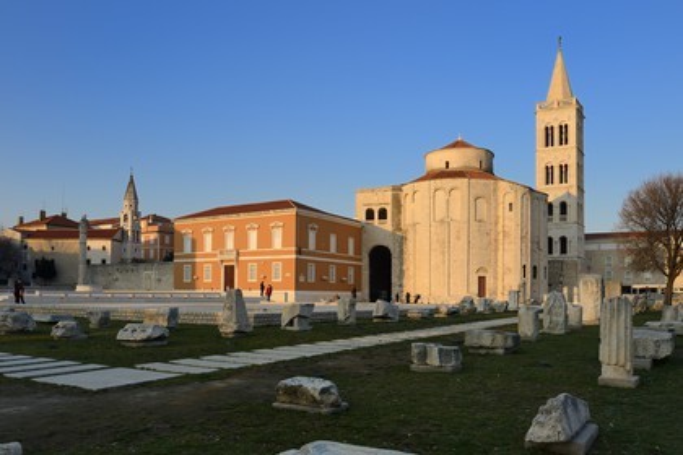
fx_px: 455
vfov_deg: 53.1
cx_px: 342
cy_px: 228
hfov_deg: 73.7
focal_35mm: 24
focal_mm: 24
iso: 200
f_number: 8
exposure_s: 1/160
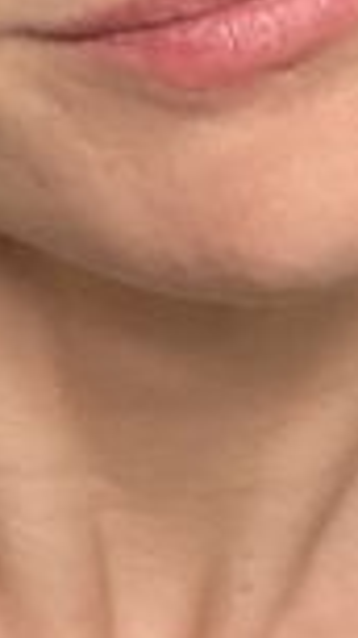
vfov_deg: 16.4
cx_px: 58
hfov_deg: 9.4
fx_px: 2161
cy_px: 4
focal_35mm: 128
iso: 320
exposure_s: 1/25
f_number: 2.2
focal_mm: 2.71
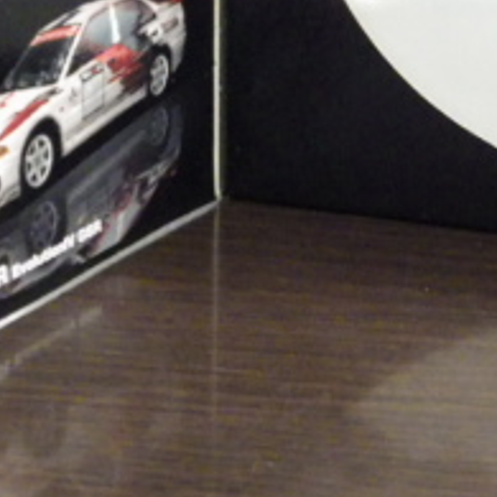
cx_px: 336
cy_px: -99
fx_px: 2355
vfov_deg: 11.8
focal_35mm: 145
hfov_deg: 12.0
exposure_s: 1/25
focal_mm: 9
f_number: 3.8
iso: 1250
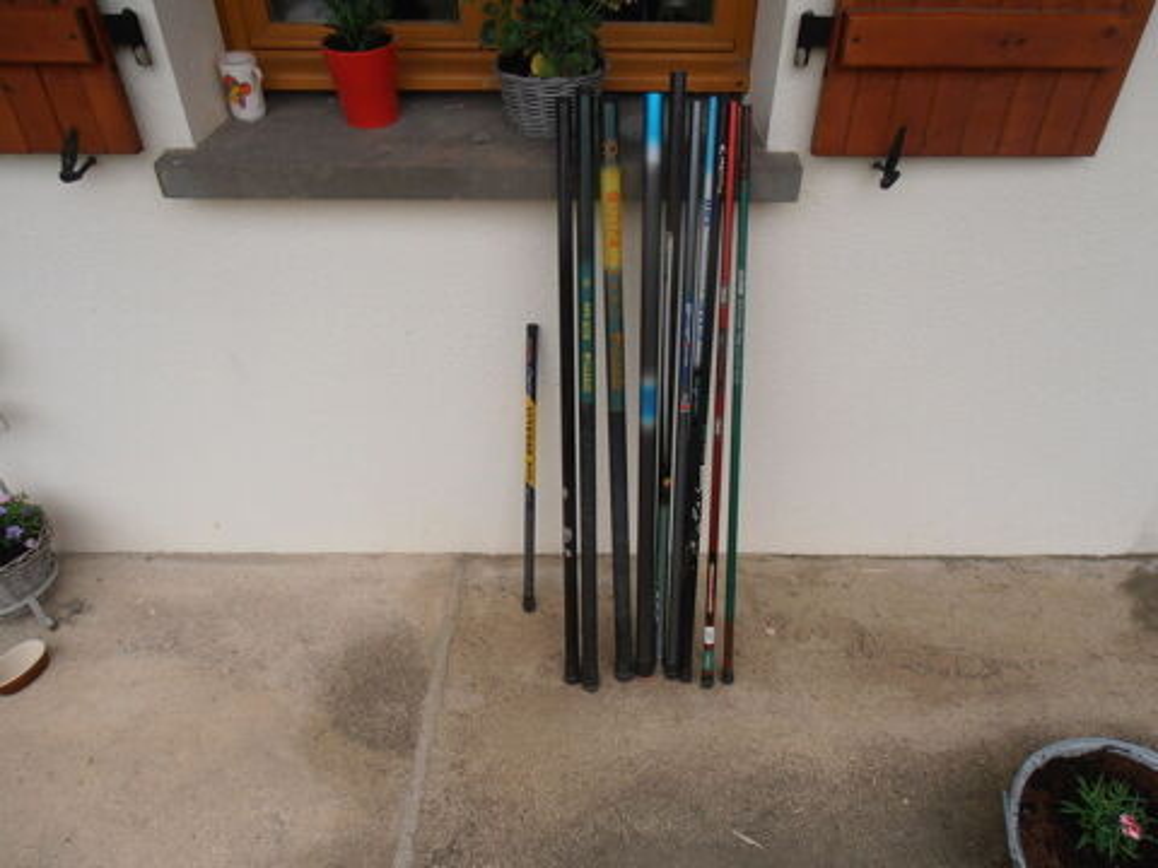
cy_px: 434
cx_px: 579
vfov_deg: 56.8
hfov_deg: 71.6
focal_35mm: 24
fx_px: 803
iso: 80
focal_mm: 4.2
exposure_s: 1/320
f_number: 3
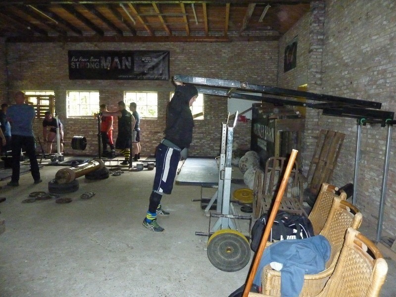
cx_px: 198
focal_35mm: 25
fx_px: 286
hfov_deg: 69.4
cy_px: 148
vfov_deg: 54.9
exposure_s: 1/30
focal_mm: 4.1
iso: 1000
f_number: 3.3
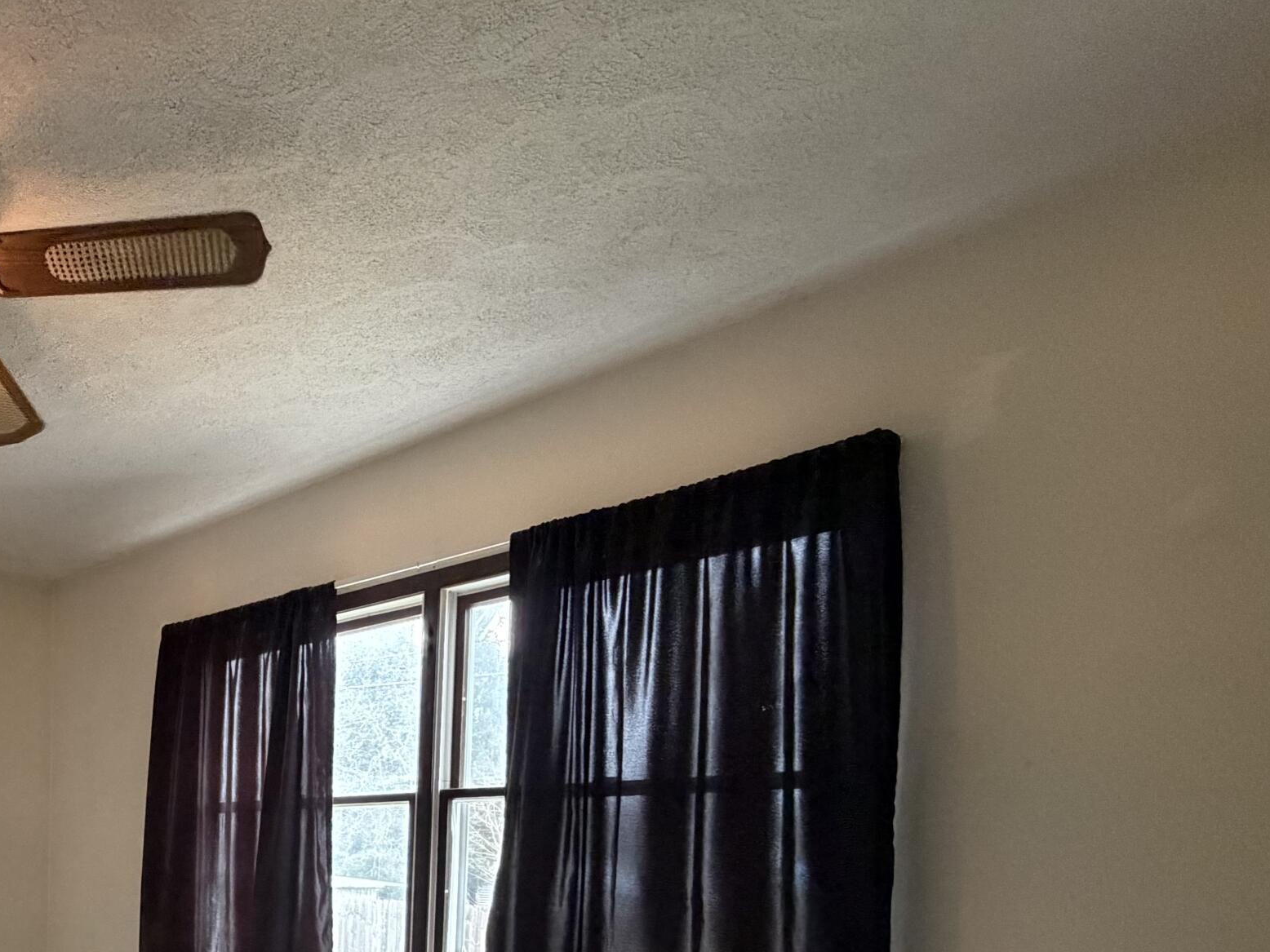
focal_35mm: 27
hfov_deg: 54.1
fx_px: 991
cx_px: 57
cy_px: 910
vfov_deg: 45.0
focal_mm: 2.22
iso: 500
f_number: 2.2
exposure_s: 1/60
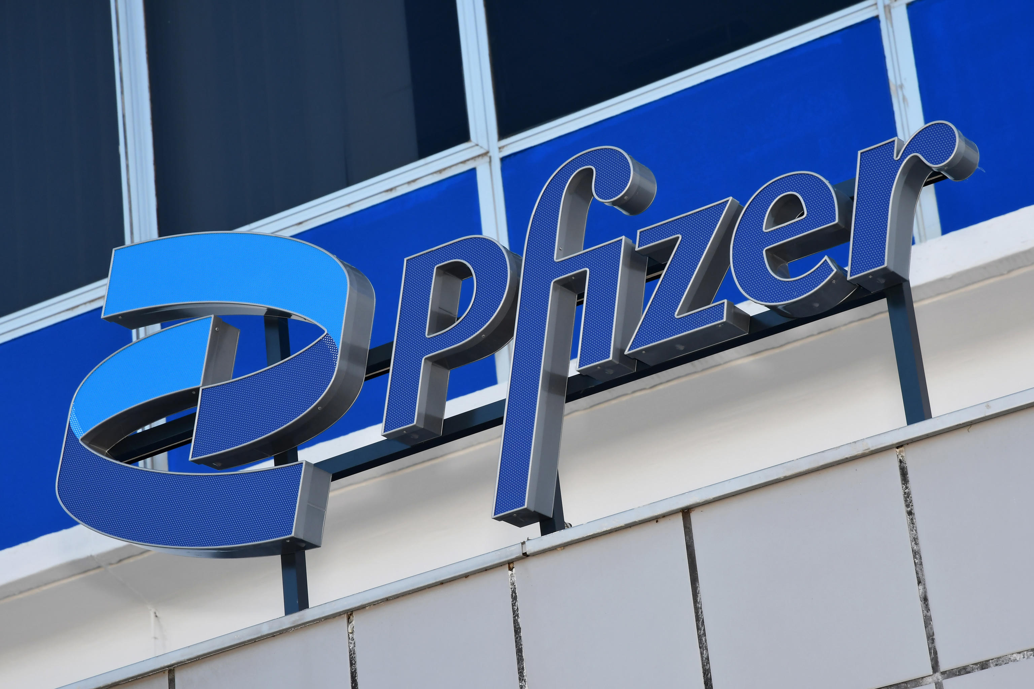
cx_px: 517
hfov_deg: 18.9
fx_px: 3102
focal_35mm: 108
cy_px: 344
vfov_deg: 12.7
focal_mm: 72
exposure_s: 1/250
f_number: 14
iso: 400
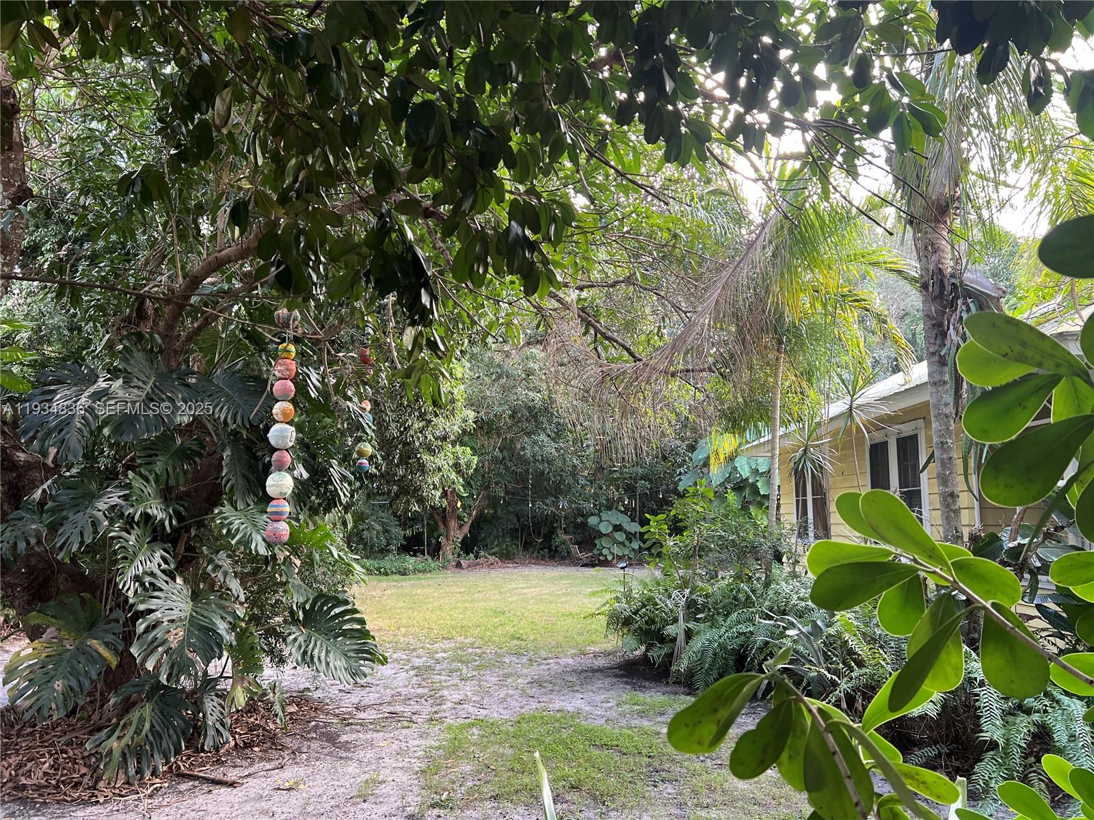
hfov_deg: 67.3
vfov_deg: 53.1
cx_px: 547
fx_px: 822
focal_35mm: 26
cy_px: 410
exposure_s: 1/103
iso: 125
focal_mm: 5.7
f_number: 1.5
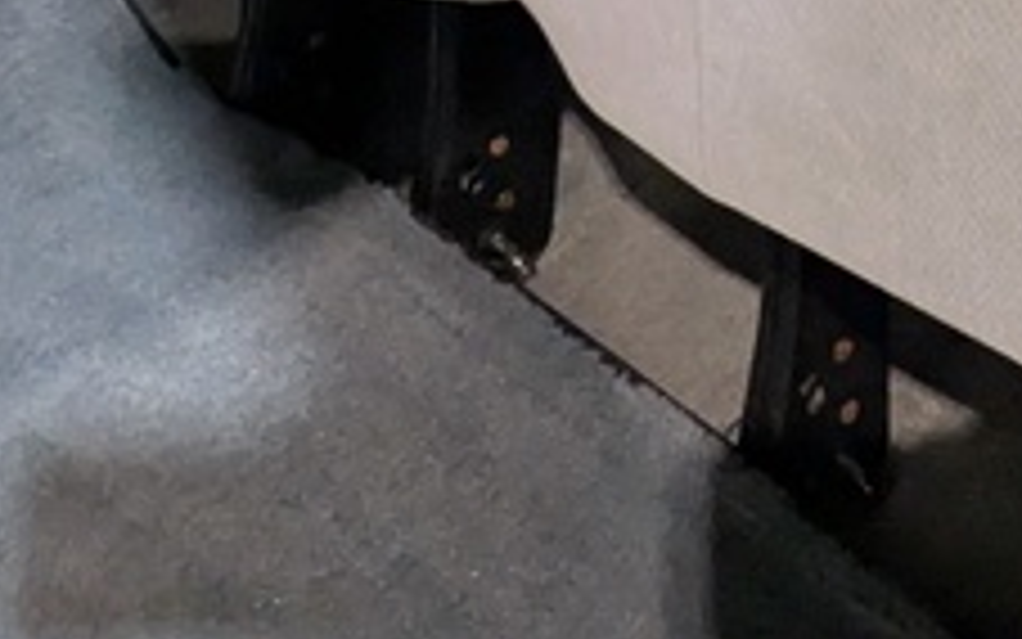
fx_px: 1867
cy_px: -580
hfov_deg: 26.7
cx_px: 1261
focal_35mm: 67
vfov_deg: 15.9
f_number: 2.2
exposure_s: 1/25
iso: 214
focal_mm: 1.83
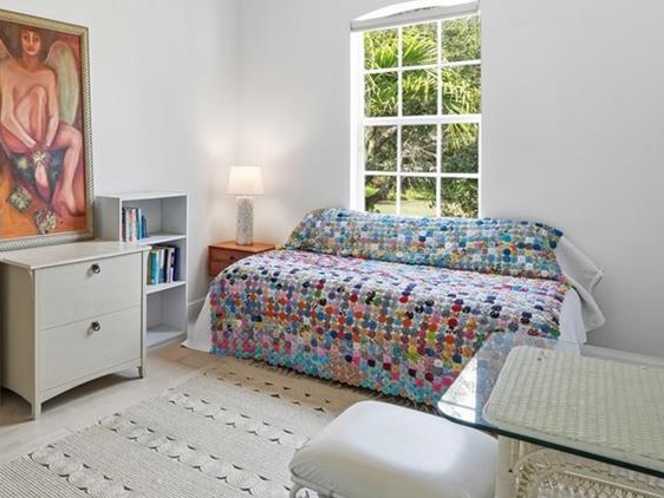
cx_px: 178
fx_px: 537
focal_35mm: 28
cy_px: 156
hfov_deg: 60.5
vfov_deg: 48.7
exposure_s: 1/400
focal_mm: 16
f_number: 9
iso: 400
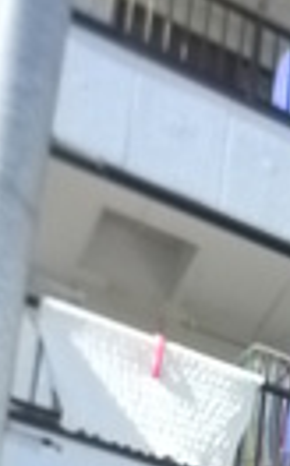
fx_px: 1715
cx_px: 536
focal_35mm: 135
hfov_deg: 9.2
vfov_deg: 13.5
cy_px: 893
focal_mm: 5.1
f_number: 3.5
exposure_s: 1/400
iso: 400
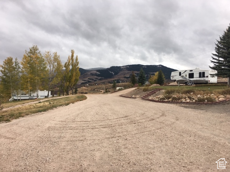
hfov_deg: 61.7
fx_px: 193
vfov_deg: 48.2
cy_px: 86
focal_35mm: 29
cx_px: 115
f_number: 2.2
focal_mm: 4.15
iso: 25
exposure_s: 1/120
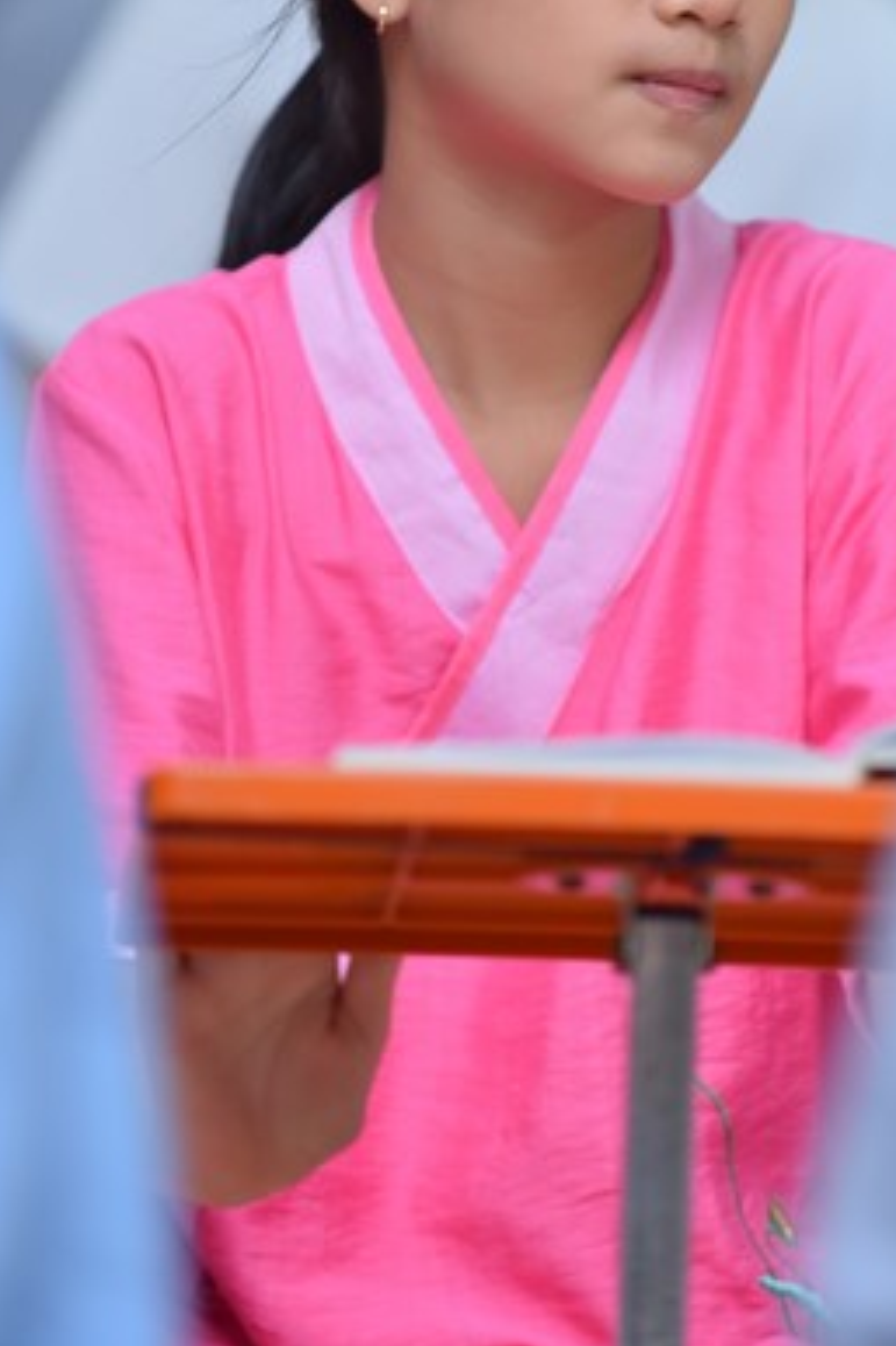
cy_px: 345
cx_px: 633
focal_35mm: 295
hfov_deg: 4.7
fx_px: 11022
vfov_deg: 7.0
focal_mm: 175
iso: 640
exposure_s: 1/125
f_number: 2.8
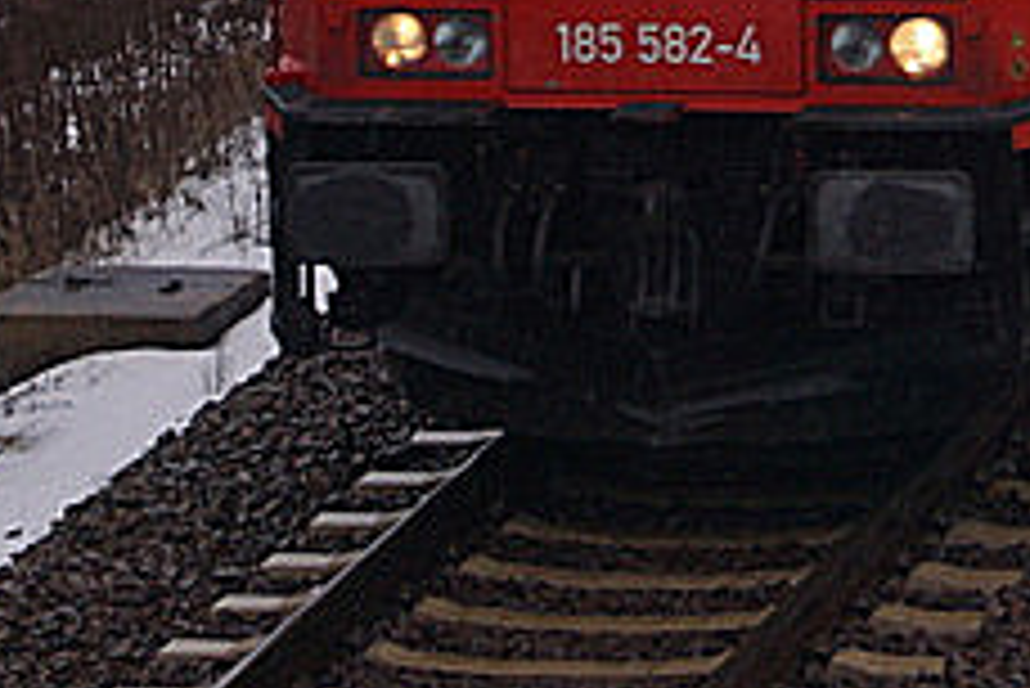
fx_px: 10571
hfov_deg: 5.5
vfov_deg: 3.7
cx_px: 2091
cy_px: -798
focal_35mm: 369
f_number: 5.6
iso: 100
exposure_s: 1/250
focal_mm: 55
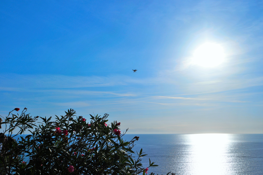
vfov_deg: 30.5
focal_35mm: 44
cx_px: 132
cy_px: 88
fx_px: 321
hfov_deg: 44.5
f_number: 11
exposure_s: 1/1000
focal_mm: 29
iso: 100
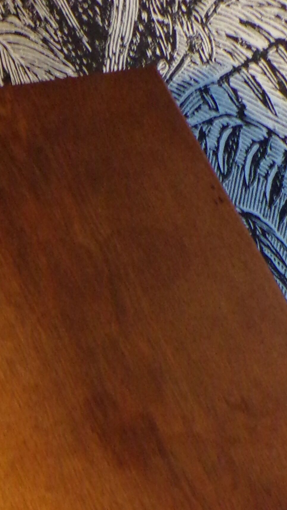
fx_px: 1272
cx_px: 19
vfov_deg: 21.7
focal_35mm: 94
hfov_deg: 12.8
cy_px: 536
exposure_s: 1/17
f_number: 3.2
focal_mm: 5.8
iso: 394
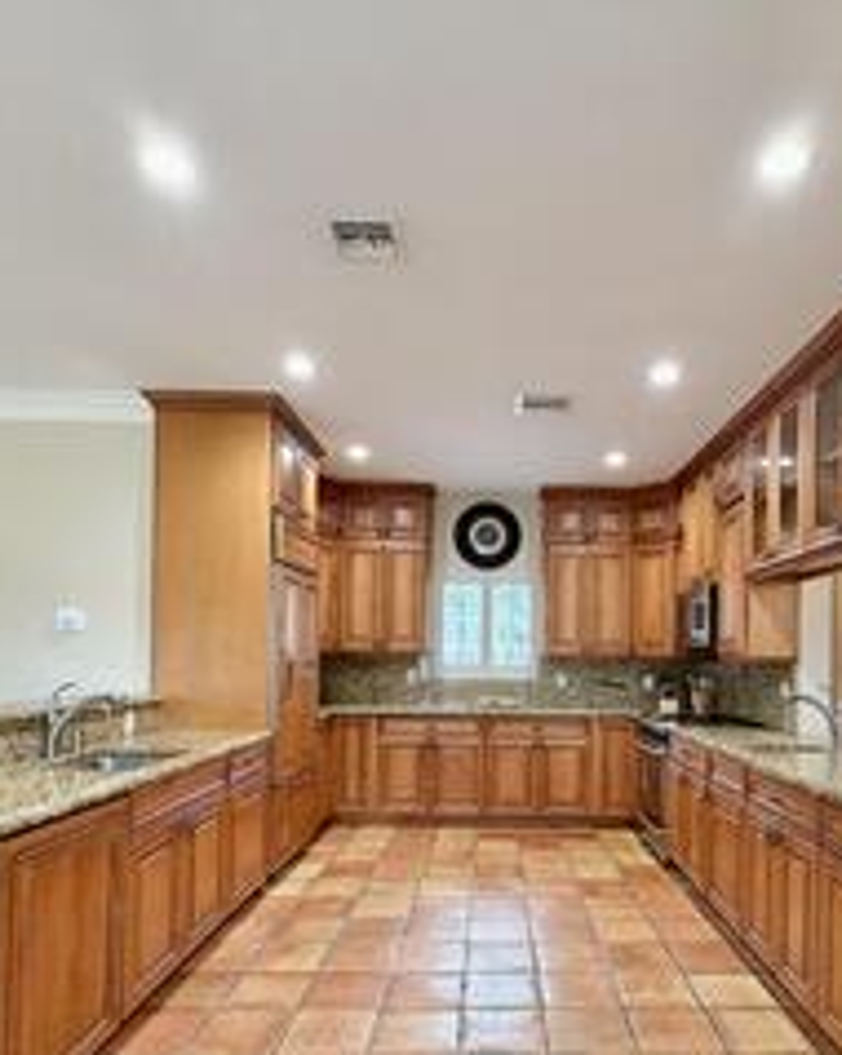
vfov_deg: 71.5
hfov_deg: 60.2
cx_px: 514
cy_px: 656
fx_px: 717
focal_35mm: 23
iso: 400
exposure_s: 1/60
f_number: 2.2
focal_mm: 2.22
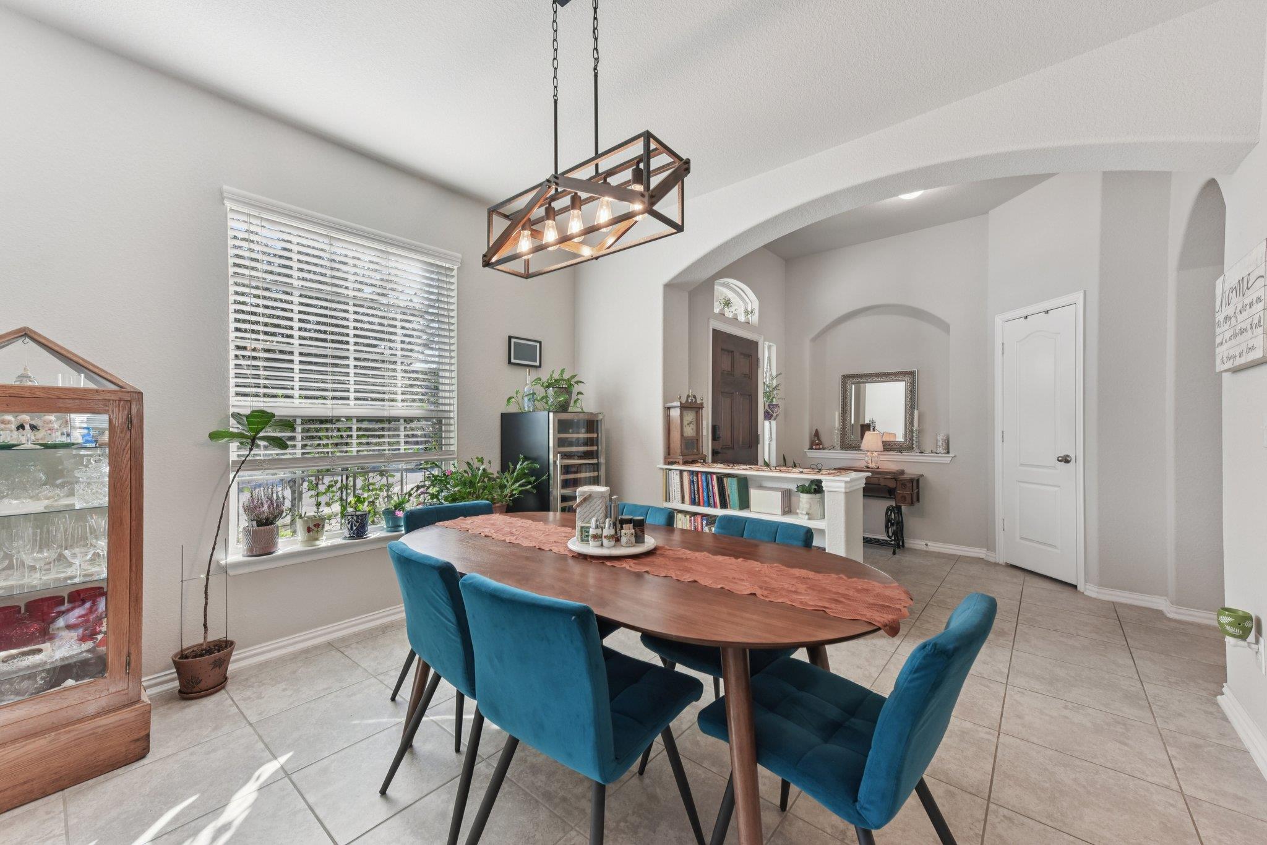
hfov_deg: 104.2
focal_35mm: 14
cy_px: 422
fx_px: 493
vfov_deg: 81.2
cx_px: 634
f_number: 8
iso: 400
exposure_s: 1/60
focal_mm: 14
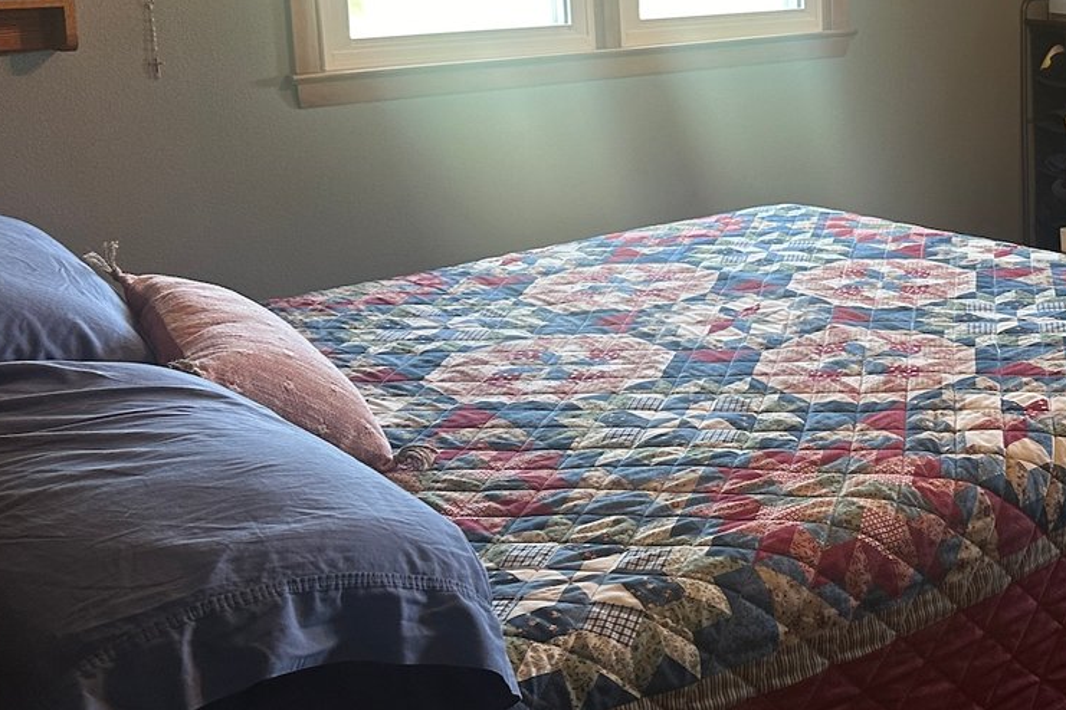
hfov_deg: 37.0
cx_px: 908
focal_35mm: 51
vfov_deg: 26.2
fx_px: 1510
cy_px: 180
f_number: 1.78
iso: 160
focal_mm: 6.86
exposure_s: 1/60
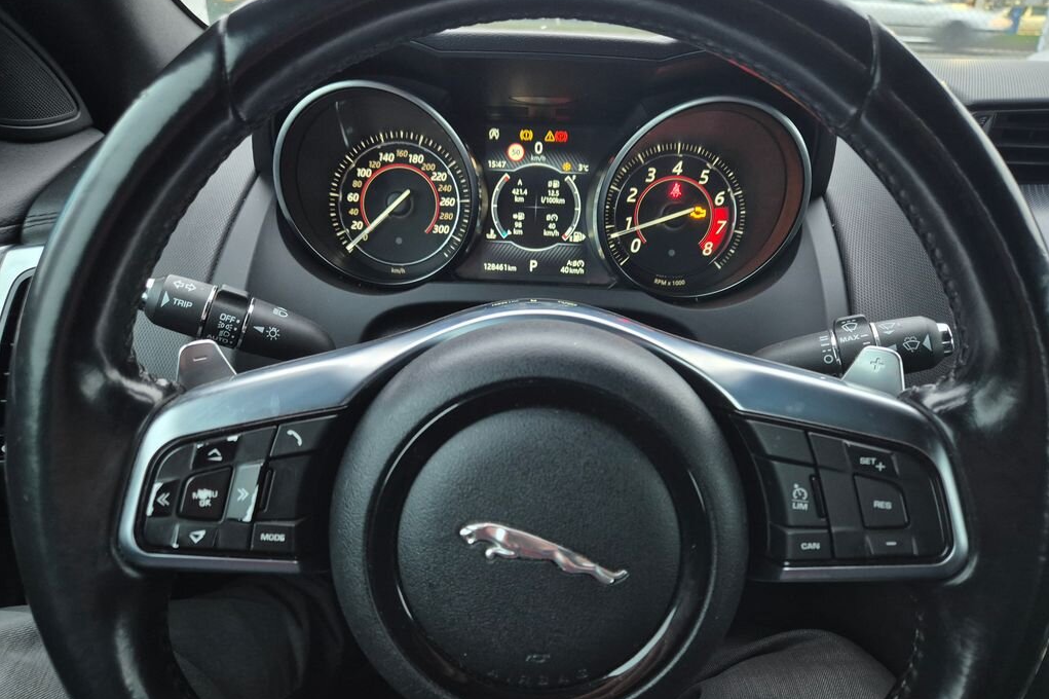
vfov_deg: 53.1
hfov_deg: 73.8
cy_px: 348
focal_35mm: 24
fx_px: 699
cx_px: 525
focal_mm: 5.4
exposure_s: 1/29
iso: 640
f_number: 1.8
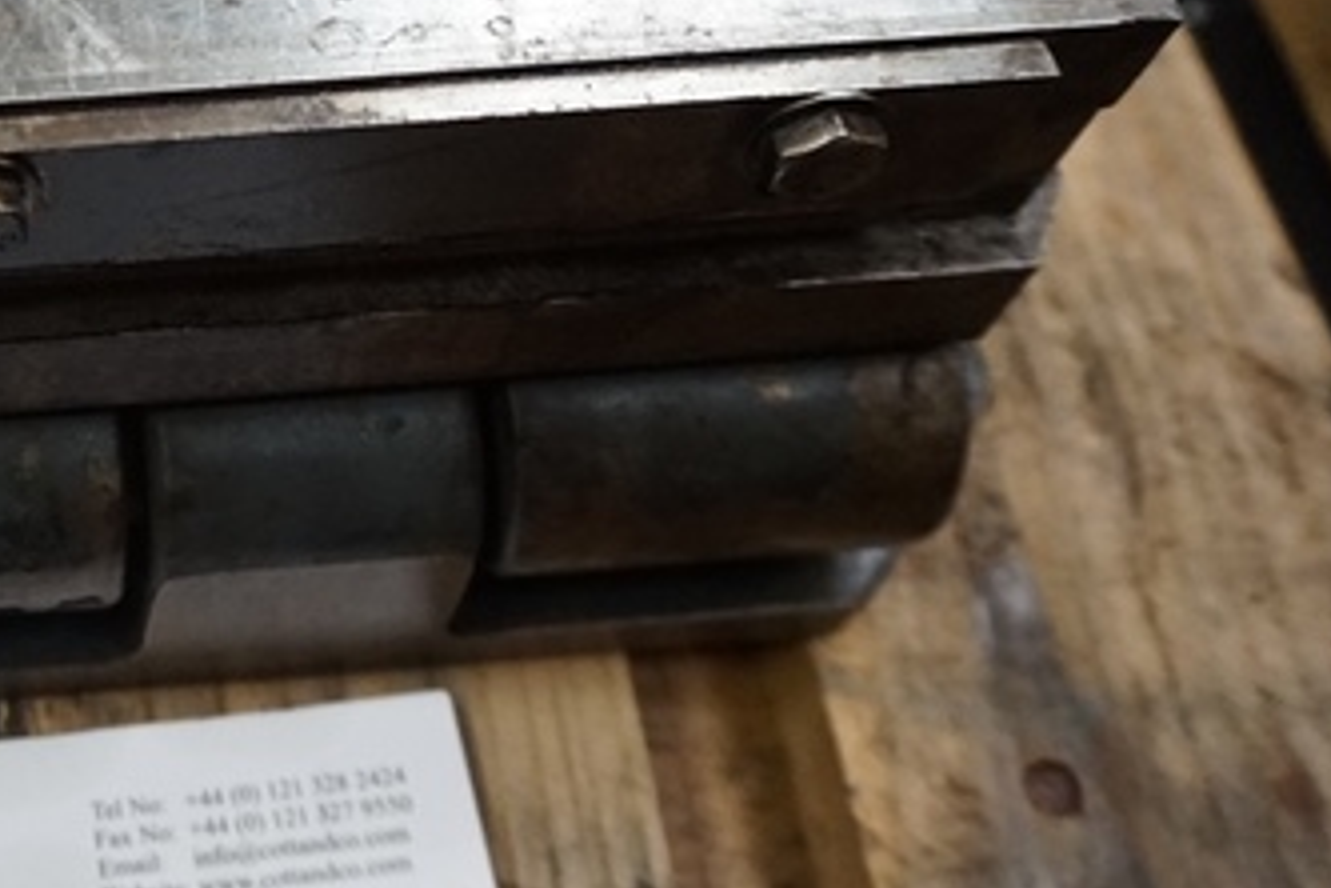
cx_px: -54
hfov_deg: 34.2
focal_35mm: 52
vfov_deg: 25.6
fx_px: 1922
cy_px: 192
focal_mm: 16
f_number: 3.5
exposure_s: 1/60
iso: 2000
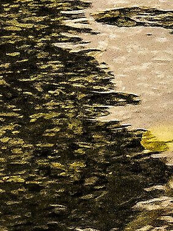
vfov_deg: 1.9
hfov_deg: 1.4
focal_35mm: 1021
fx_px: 6811
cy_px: 62
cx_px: 545
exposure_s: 1/160
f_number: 7.1
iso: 200
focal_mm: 27.16
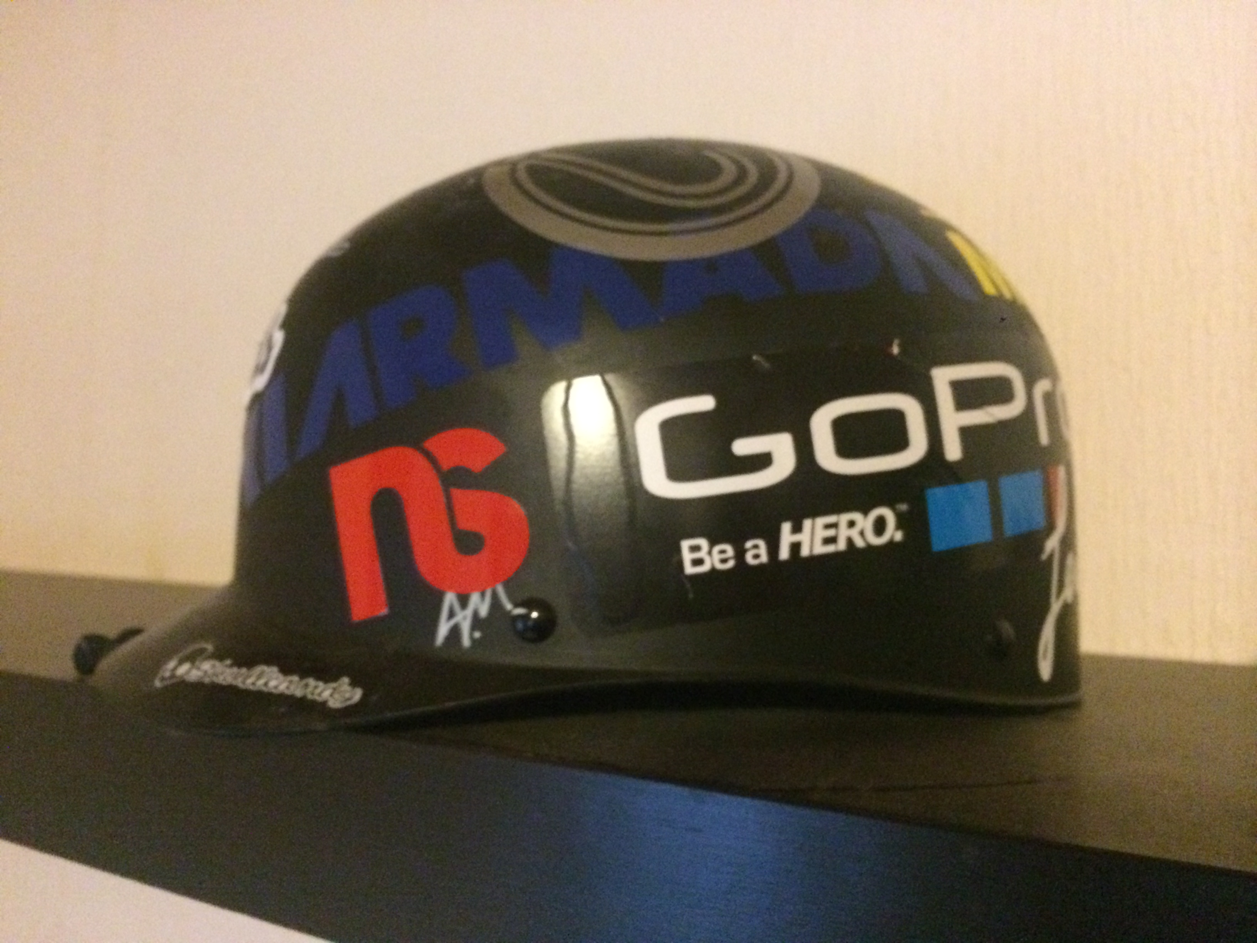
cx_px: 628
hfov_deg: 60.0
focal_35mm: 30
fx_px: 1089
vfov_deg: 46.8
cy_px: 472
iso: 800
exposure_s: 1/15
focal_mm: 4.12
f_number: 2.2
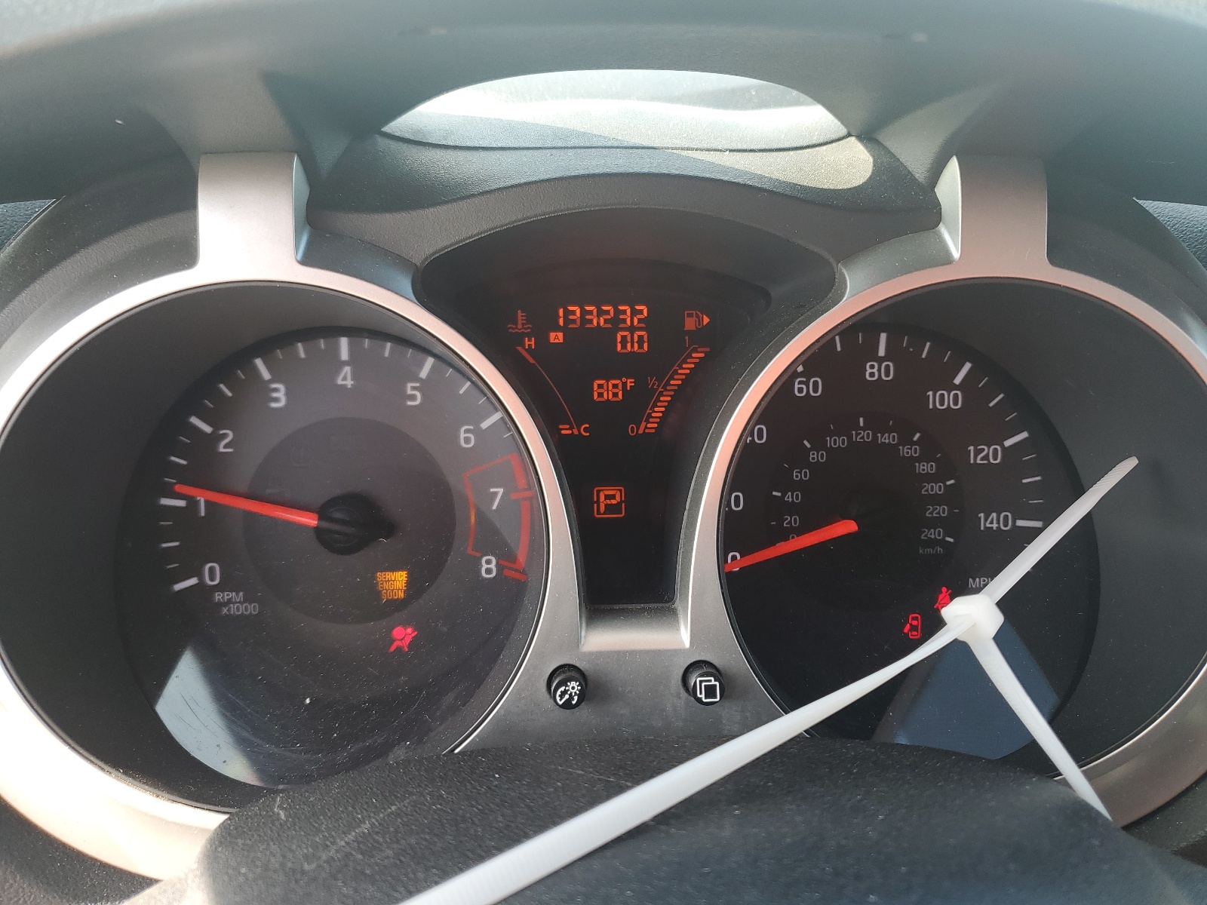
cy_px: 452
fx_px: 907
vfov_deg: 53.1
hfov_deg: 67.3
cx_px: 604
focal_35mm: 26
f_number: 1.5
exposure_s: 1/169
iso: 50
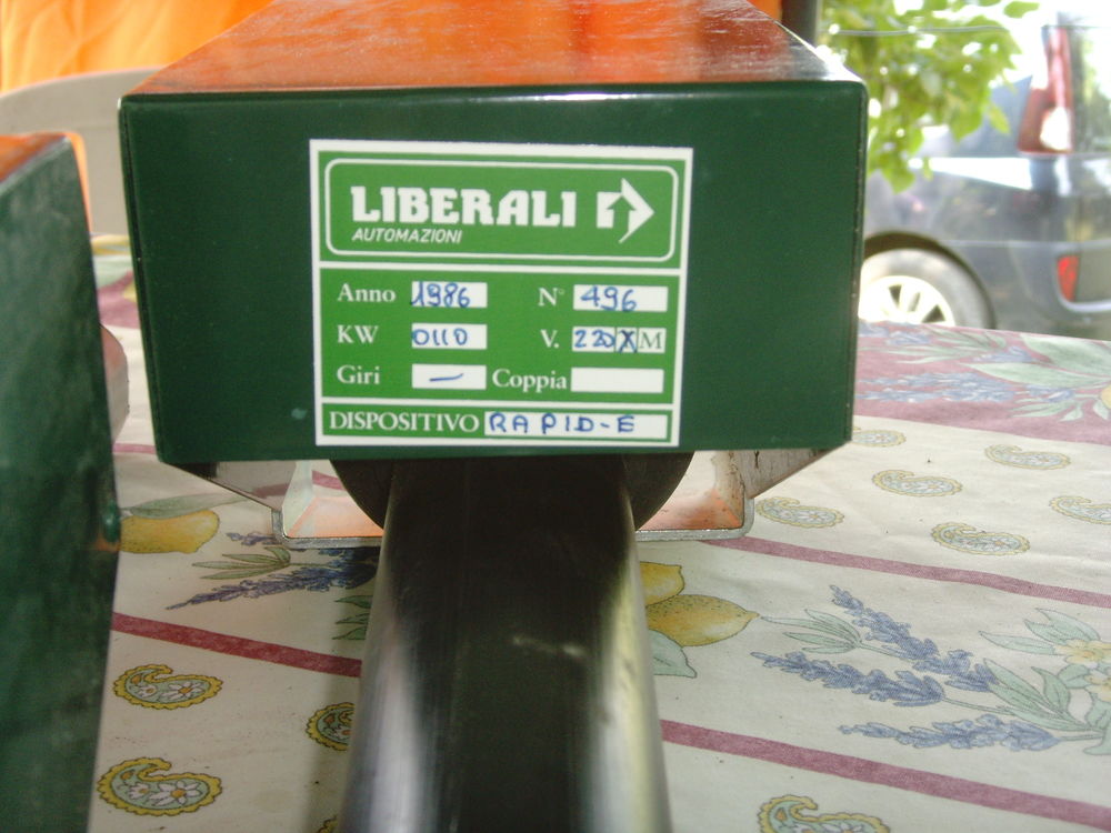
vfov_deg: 29.1
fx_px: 1605
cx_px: 556
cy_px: 416
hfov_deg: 38.2
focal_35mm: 50
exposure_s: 1/45
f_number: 3.8
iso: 200
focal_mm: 8.8
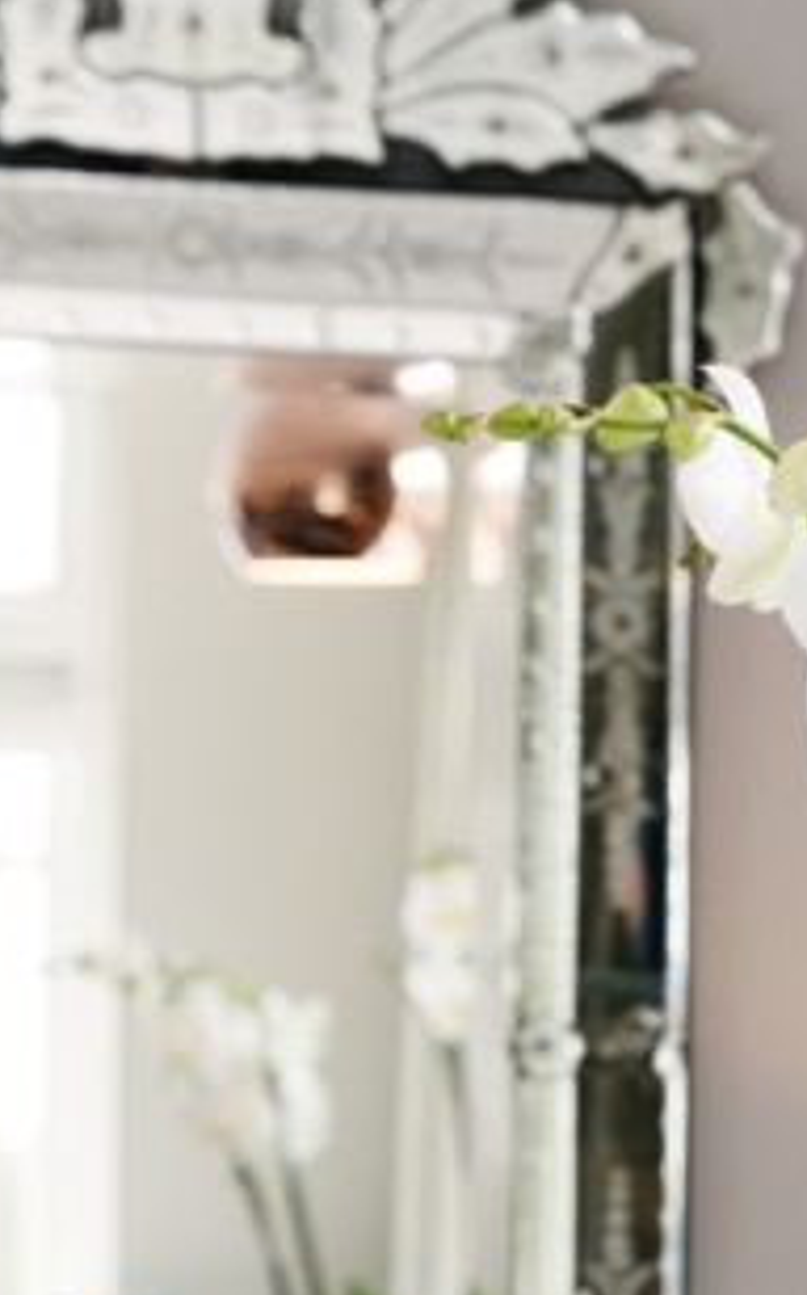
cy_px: 917
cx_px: 1387
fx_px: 5747
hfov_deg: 7.8
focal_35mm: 163
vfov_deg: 12.8
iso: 400
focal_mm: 48
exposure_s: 1/250
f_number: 5.6
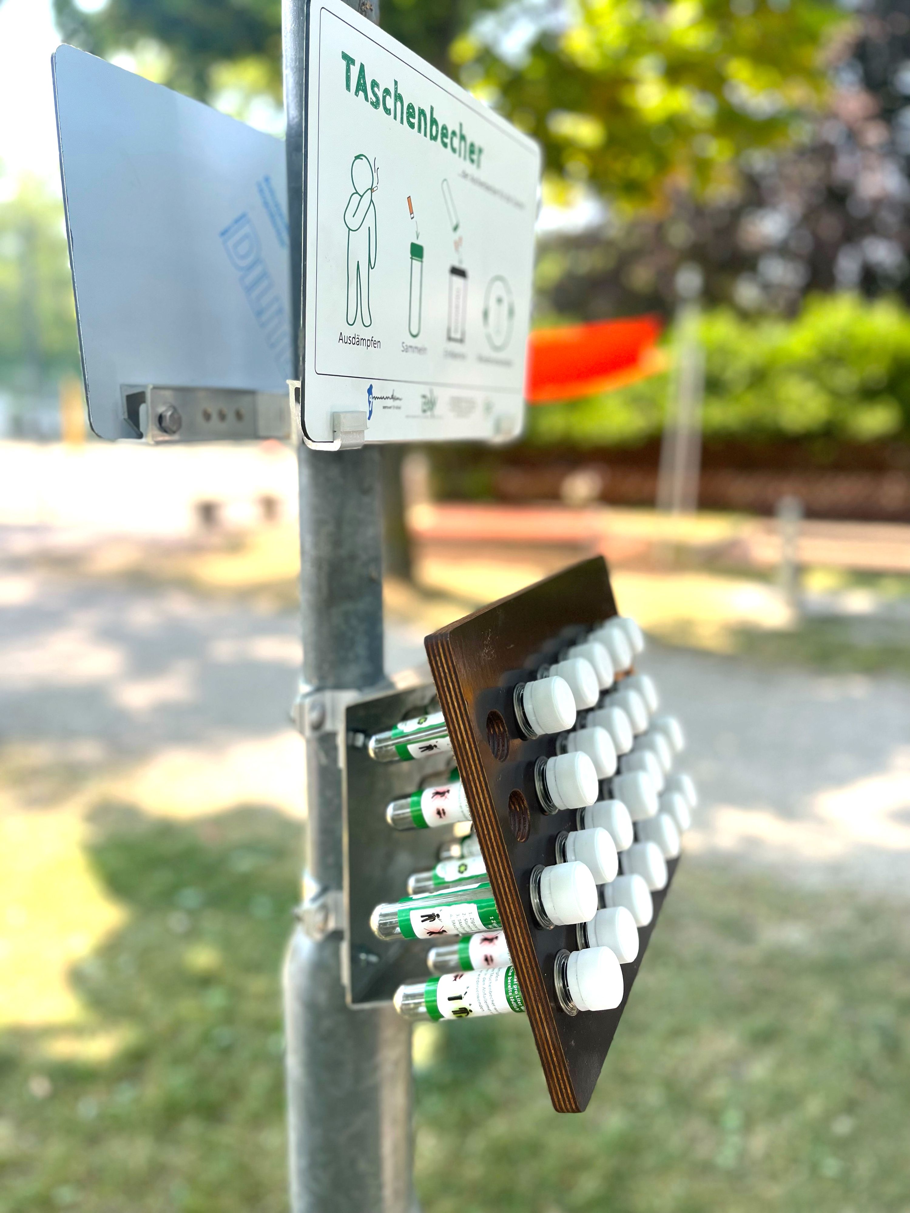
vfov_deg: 67.3
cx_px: 455
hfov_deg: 53.1
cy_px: 606
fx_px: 911
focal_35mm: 26
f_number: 1.6
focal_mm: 5.1
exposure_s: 1/742
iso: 50
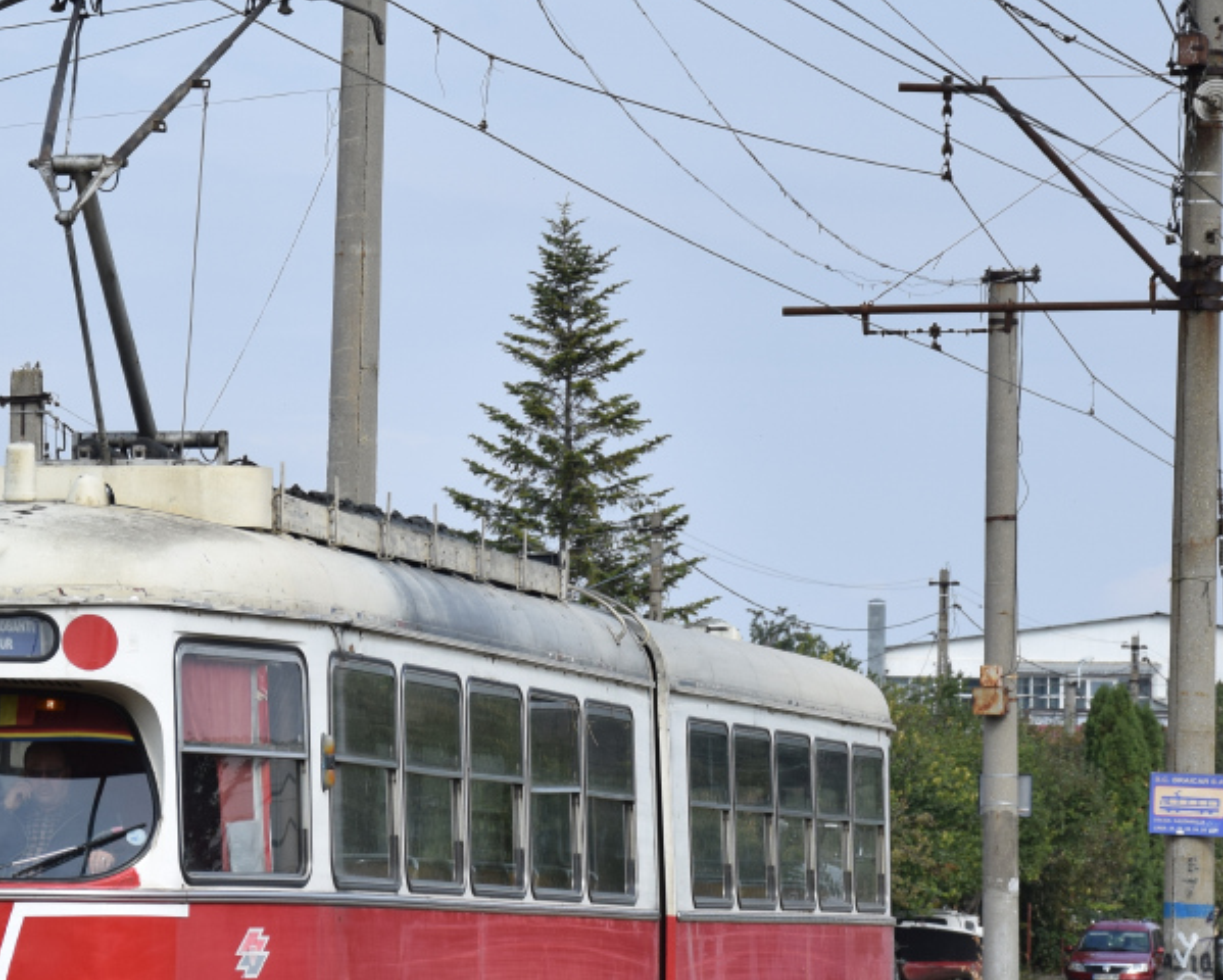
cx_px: 151
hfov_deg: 8.4
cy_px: 595
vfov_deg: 6.8
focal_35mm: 229
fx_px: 8295
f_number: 6.3
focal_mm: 75
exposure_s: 1/640
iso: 200
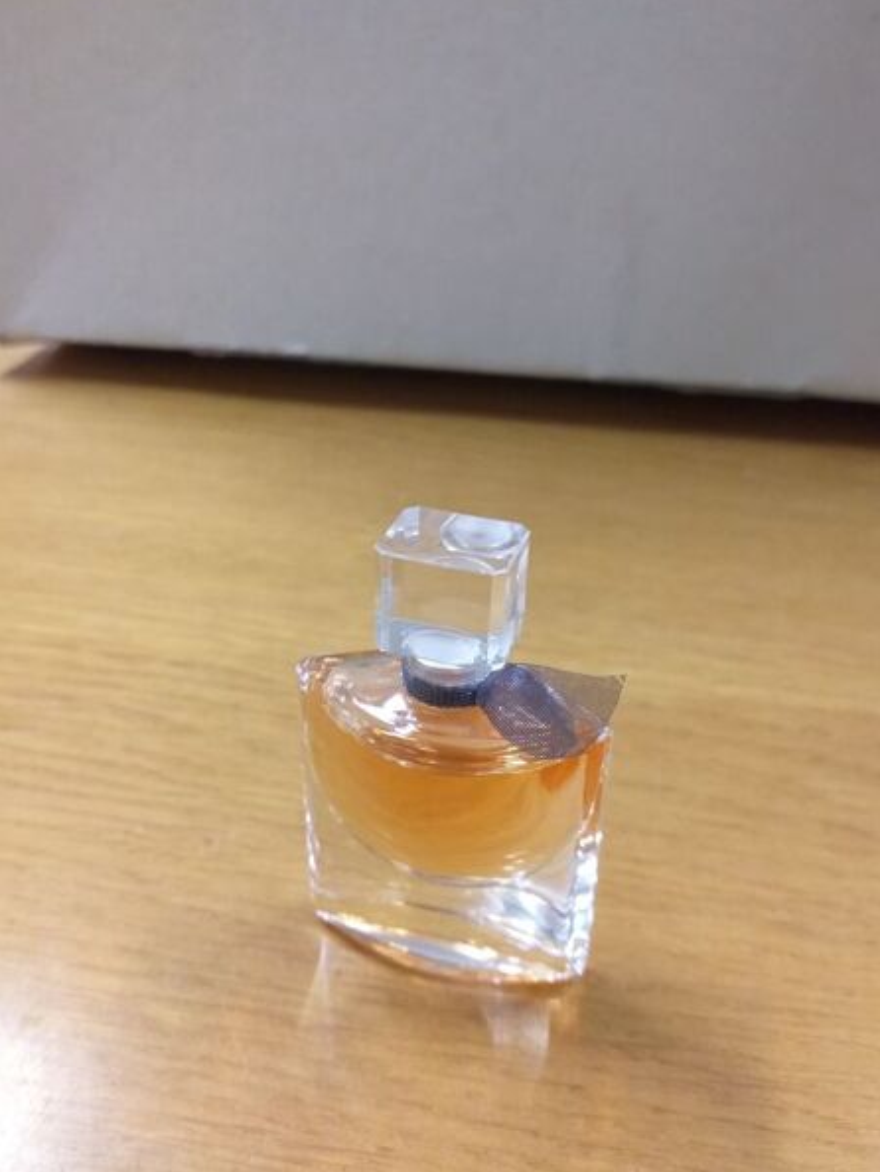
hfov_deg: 49.8
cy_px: 578
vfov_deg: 63.4
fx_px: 948
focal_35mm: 28
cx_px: 440
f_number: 1.9
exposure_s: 1/25
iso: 200
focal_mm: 3.6
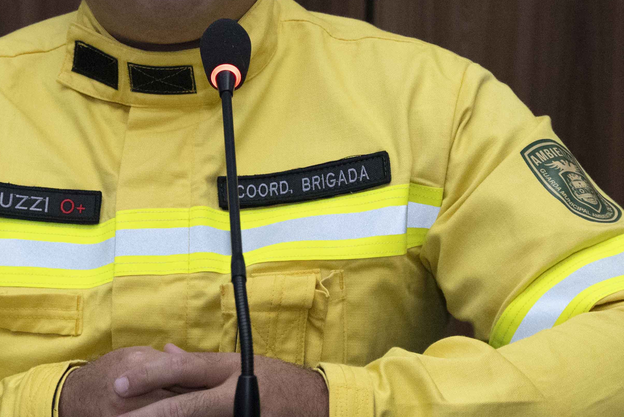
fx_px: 2809
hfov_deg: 12.7
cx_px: 195
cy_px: 152
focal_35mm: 162
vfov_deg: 8.5
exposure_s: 1/200
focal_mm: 65
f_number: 6
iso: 5000
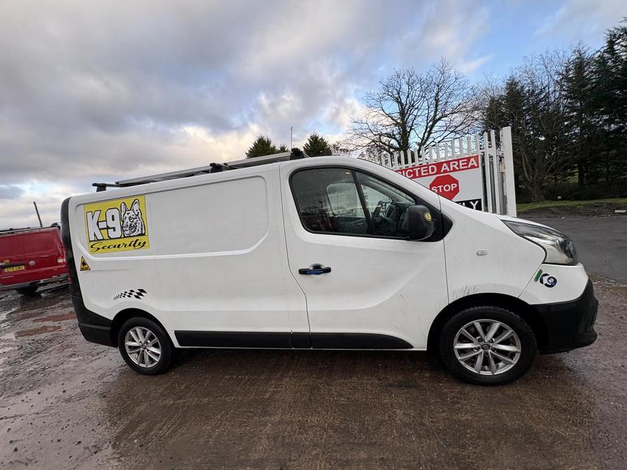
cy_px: 235
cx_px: 314
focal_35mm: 14
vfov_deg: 85.7
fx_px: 254
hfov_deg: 102.1
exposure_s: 1/236
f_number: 2.2
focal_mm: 2.22
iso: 40
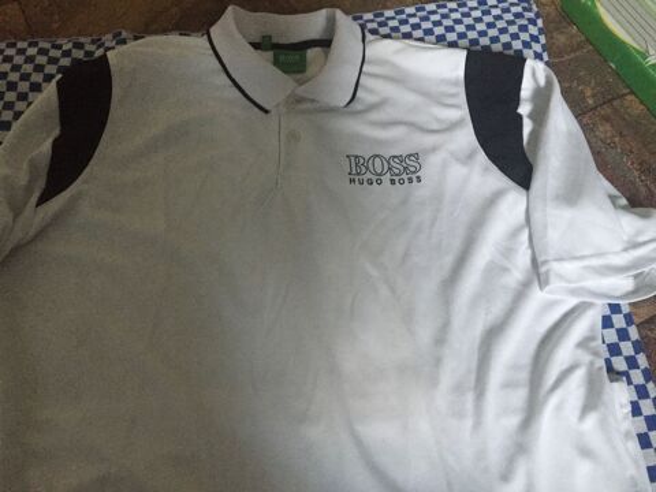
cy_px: 246
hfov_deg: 61.7
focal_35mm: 29
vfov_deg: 48.2
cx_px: 328
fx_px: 550
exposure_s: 1/17
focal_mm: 4.15
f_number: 2.2
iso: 320
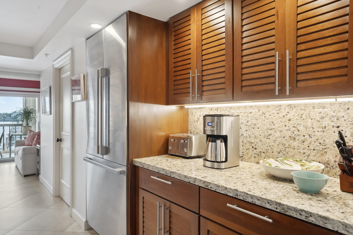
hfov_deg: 73.7
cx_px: 176
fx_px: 235
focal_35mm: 24
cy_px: 118
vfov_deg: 53.1
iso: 400
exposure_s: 1/13
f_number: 8
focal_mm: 24
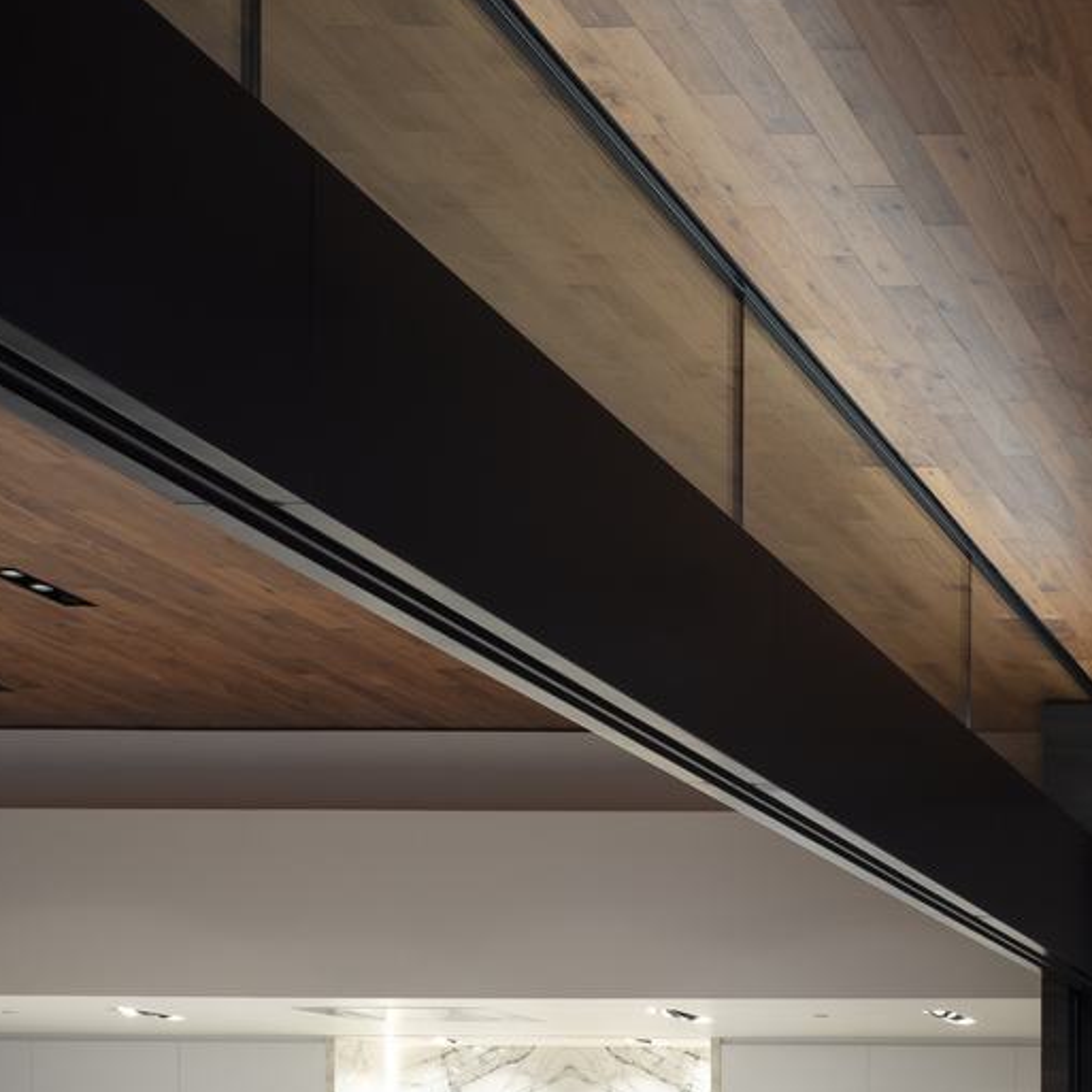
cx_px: 1603
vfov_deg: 24.6
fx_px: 2248
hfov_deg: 22.7
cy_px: 1329
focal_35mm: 63
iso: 125
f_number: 7.1
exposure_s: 1/4
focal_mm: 19
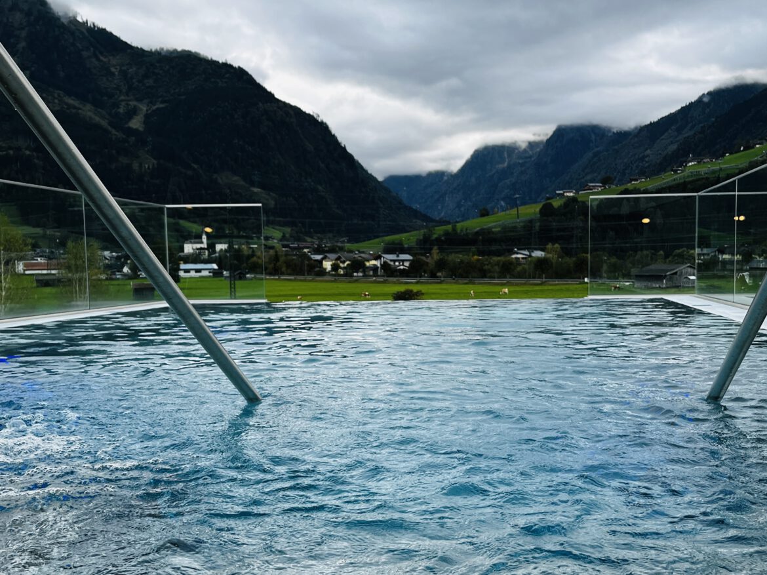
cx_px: 384
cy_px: 288
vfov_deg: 53.0
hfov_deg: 67.3
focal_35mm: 26
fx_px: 576
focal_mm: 5.1
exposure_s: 1/571
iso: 50
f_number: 1.6
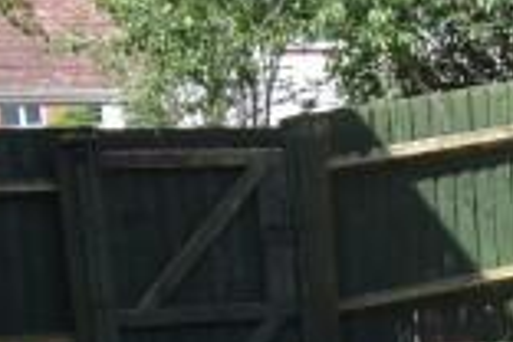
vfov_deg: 11.0
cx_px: 654
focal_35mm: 118
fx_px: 1681
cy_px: 566
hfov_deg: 16.5
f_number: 8
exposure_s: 1/250
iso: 200
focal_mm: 12
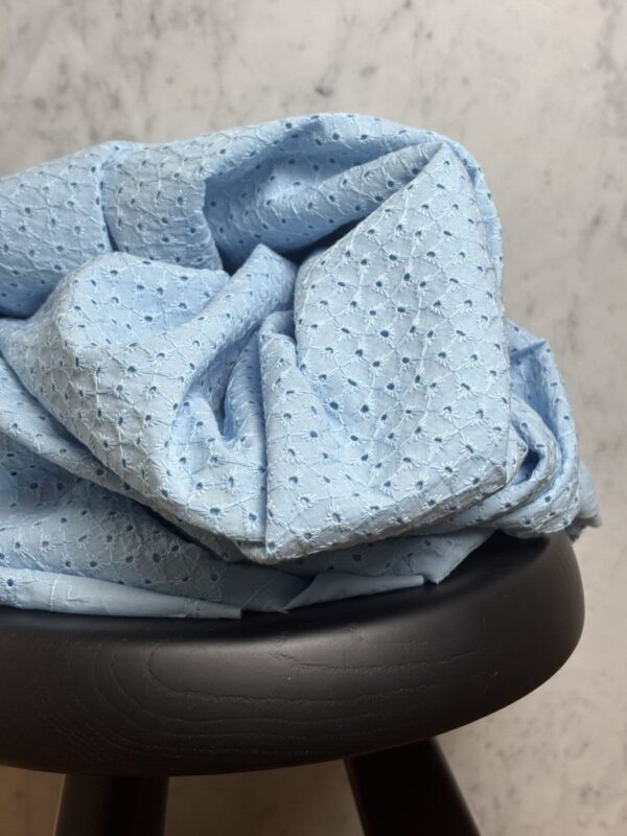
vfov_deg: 36.8
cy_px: 418
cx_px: 314
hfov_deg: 28.0
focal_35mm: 52
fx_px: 1256
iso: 50
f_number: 1.6
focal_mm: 5.96
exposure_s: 1/121
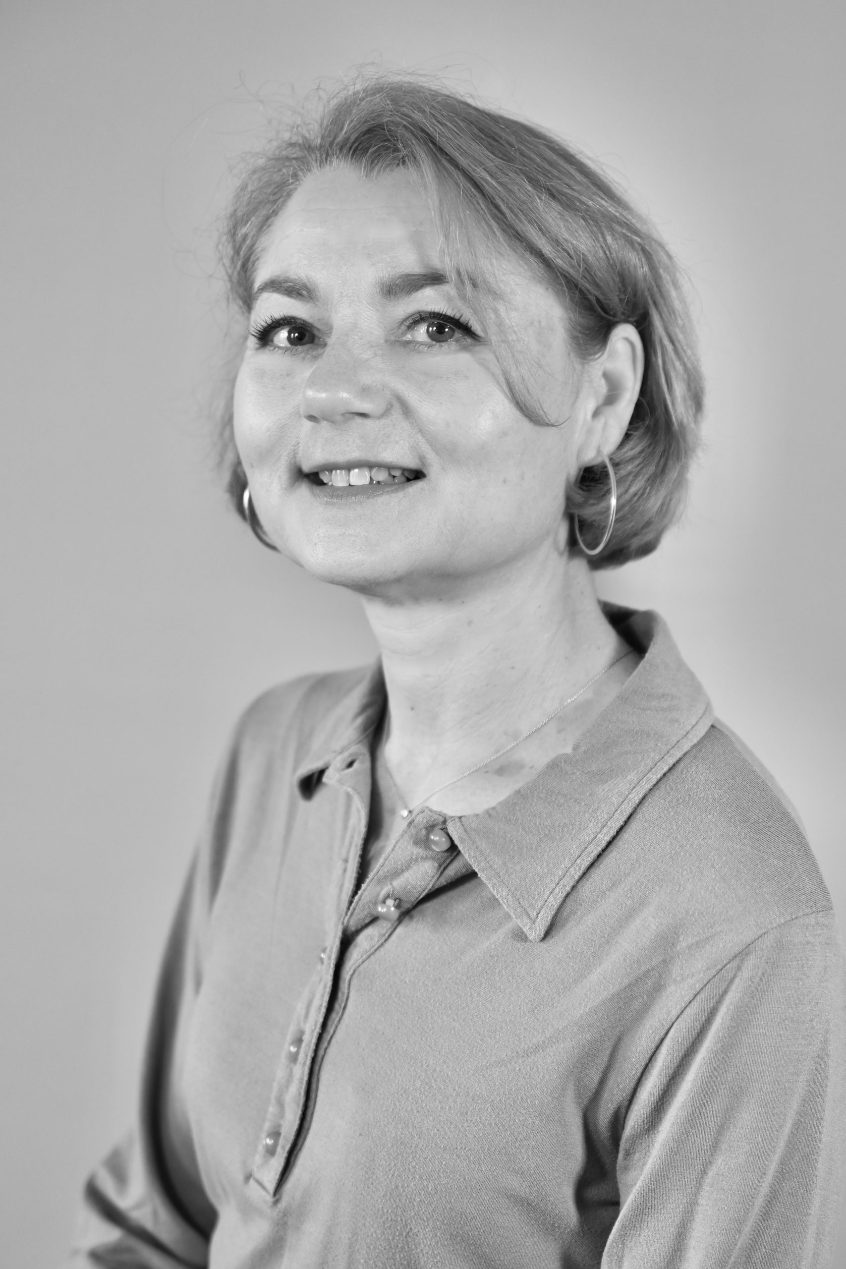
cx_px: 423
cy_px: 634
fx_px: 2467
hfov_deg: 19.5
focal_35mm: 70
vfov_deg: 28.8
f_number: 3.2
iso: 400
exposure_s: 1/80
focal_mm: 70
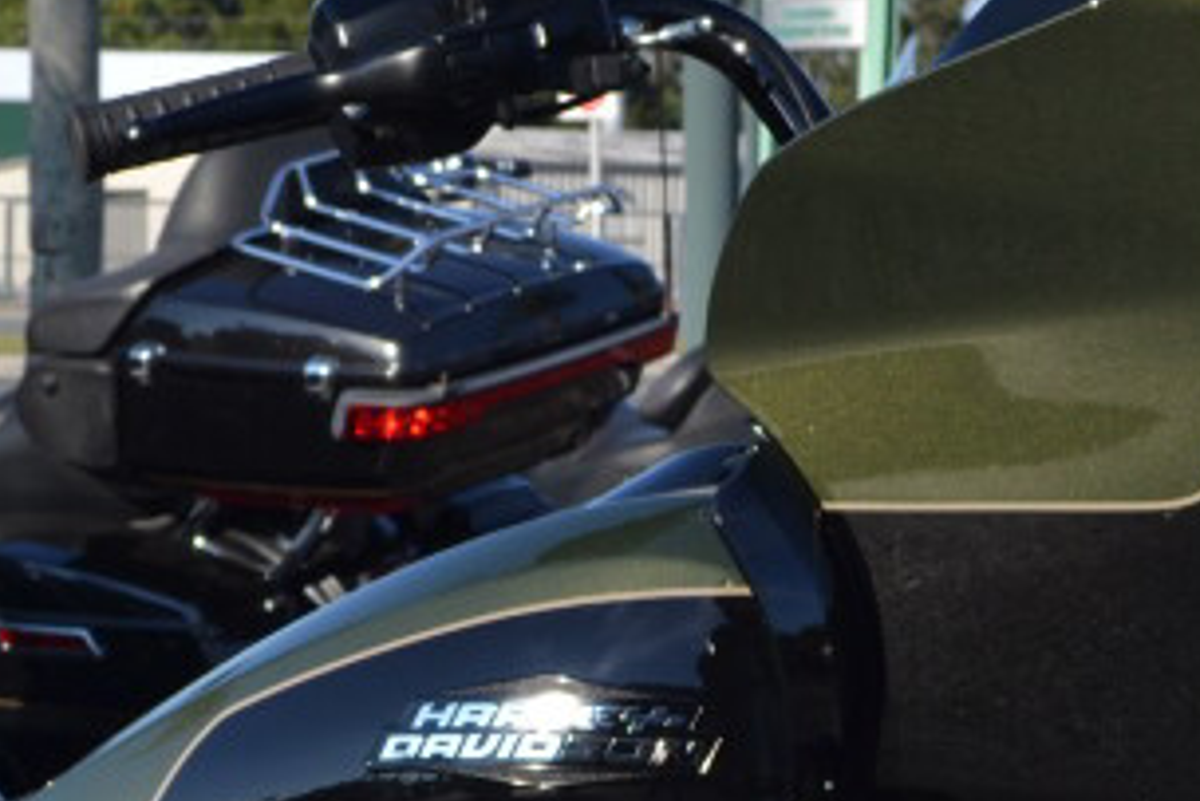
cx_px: 339
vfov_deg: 8.7
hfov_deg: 13.3
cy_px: 1129
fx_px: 5136
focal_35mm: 154
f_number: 7.1
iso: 100
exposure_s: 1/200
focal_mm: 26
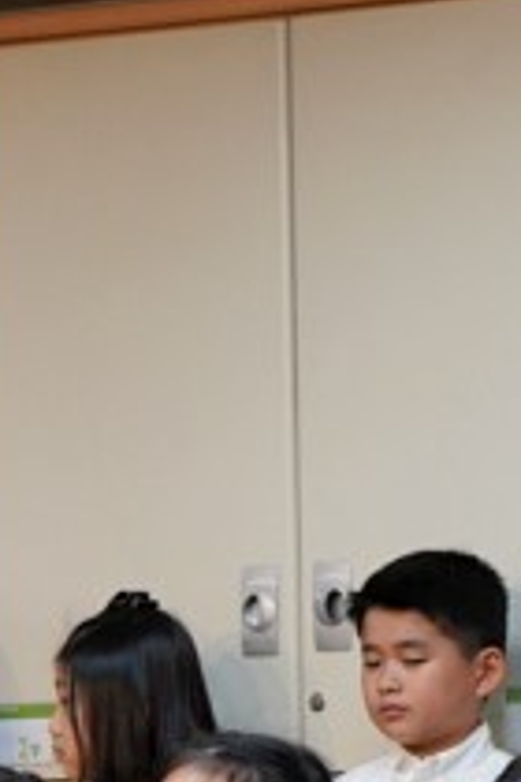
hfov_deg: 4.6
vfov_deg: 6.8
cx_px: -33
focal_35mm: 300
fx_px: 6512
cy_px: 890
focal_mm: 70
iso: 1000
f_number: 4
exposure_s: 1/160
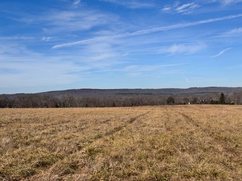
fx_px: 335
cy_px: 90
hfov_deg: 39.7
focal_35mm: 48
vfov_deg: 30.3
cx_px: 121
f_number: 1.78
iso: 64
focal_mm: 6.76
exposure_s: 1/10526
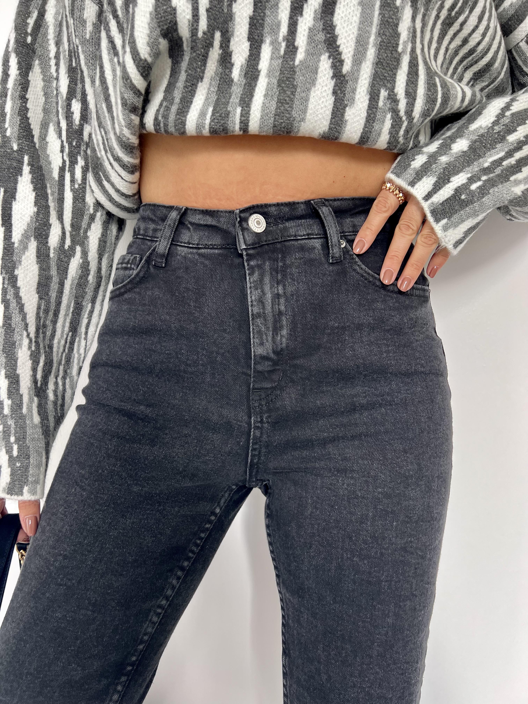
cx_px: 264
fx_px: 529
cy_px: 352
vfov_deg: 67.3
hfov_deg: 53.1
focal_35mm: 26
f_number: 1.5
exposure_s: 1/121
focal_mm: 5.7
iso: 125
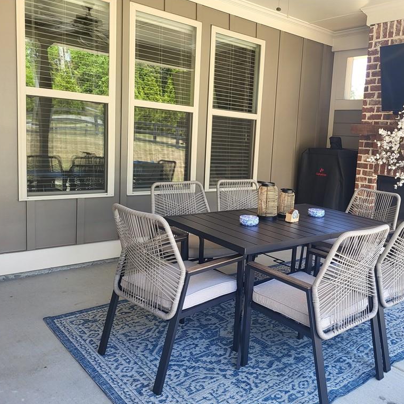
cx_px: 256
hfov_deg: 51.9
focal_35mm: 31
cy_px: 202
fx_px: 409
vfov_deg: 52.5
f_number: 1.8
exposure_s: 1/120
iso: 64
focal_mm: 5.4
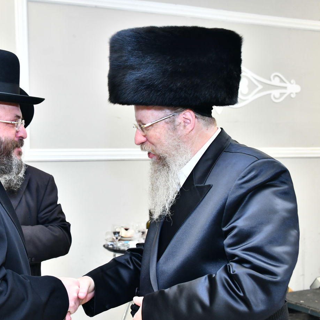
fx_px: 544
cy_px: 158
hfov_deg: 32.4
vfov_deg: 32.8
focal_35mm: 52
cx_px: 93
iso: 1250
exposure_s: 1/125
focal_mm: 40
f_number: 5.6
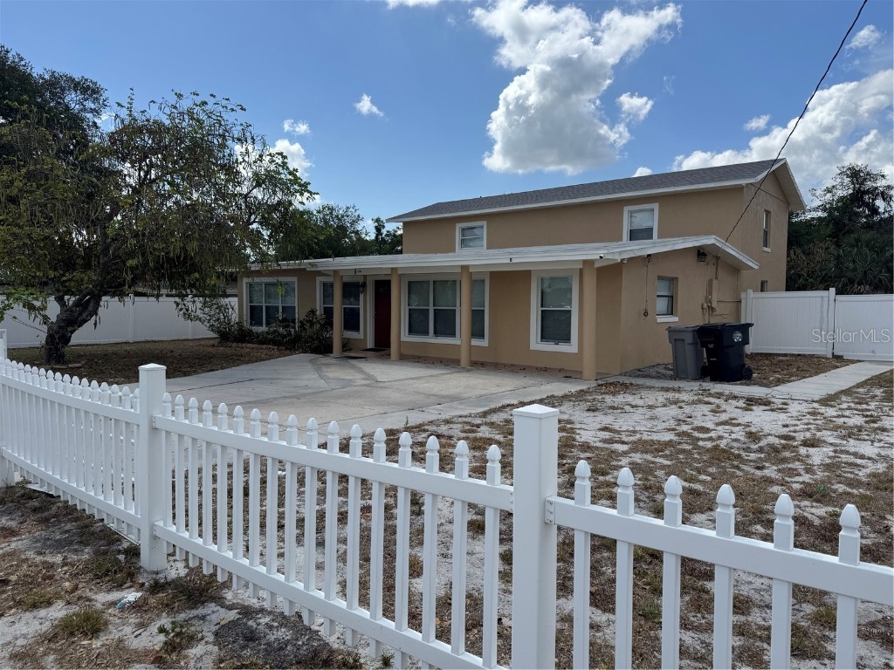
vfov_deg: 56.8
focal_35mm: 24
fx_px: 620
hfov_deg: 71.6
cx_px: 447
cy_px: 335
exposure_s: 1/6410
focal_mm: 6.76
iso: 80
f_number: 1.78
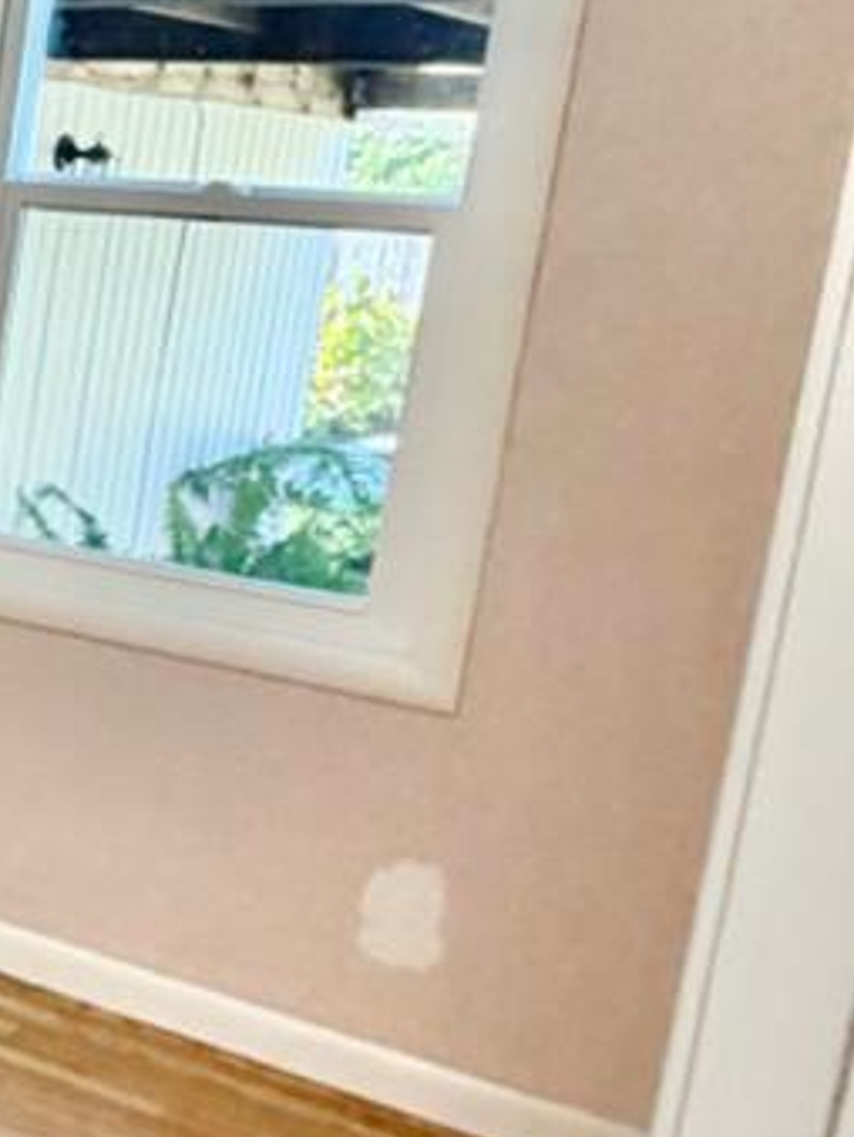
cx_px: -1020
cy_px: 473
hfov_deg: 16.0
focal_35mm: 62
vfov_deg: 31.1
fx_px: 2037
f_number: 2.2
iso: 200
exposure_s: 1/60
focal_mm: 2.22
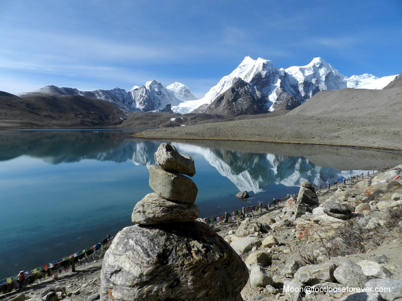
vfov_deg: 58.9
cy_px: 150
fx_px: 267
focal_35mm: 23
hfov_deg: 73.9
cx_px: 201
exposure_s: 1/1000
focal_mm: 4
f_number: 4
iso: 160
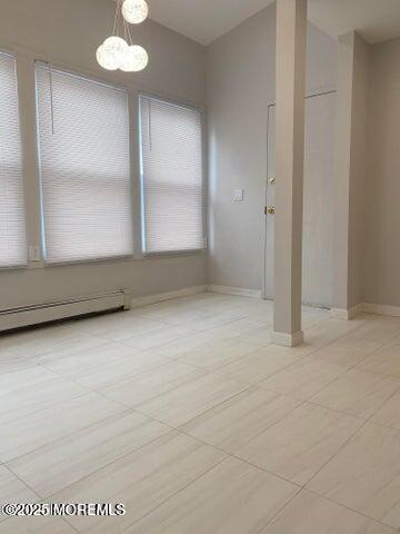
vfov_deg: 67.3
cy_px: 267
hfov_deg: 53.1
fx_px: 401
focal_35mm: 26
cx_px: 200
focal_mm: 4.25
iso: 32
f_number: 1.8
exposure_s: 1/128
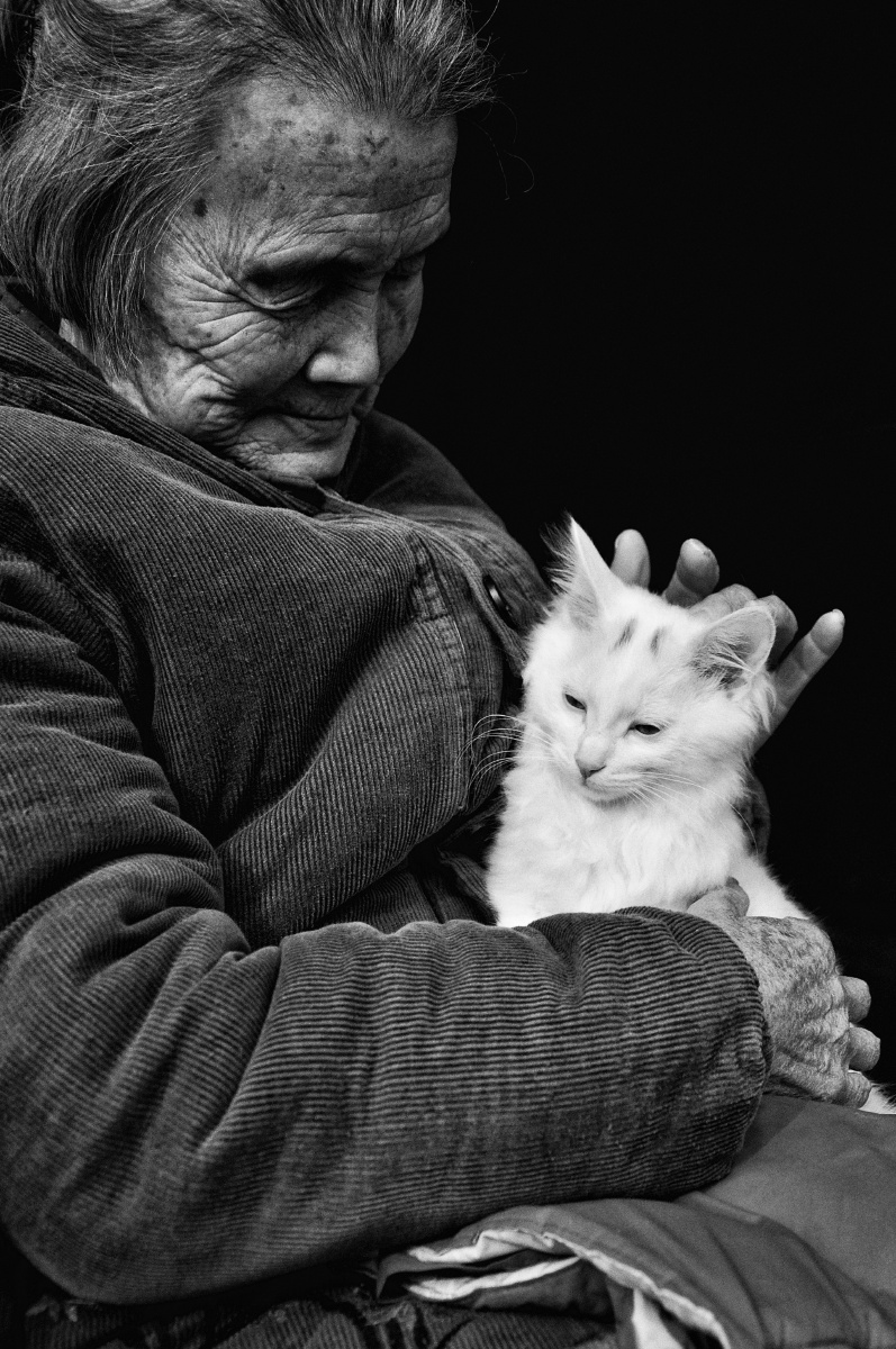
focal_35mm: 48
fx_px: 1797
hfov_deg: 28.0
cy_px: 674
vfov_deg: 41.2
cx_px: 448
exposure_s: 1/4000
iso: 640
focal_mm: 32
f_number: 4.2
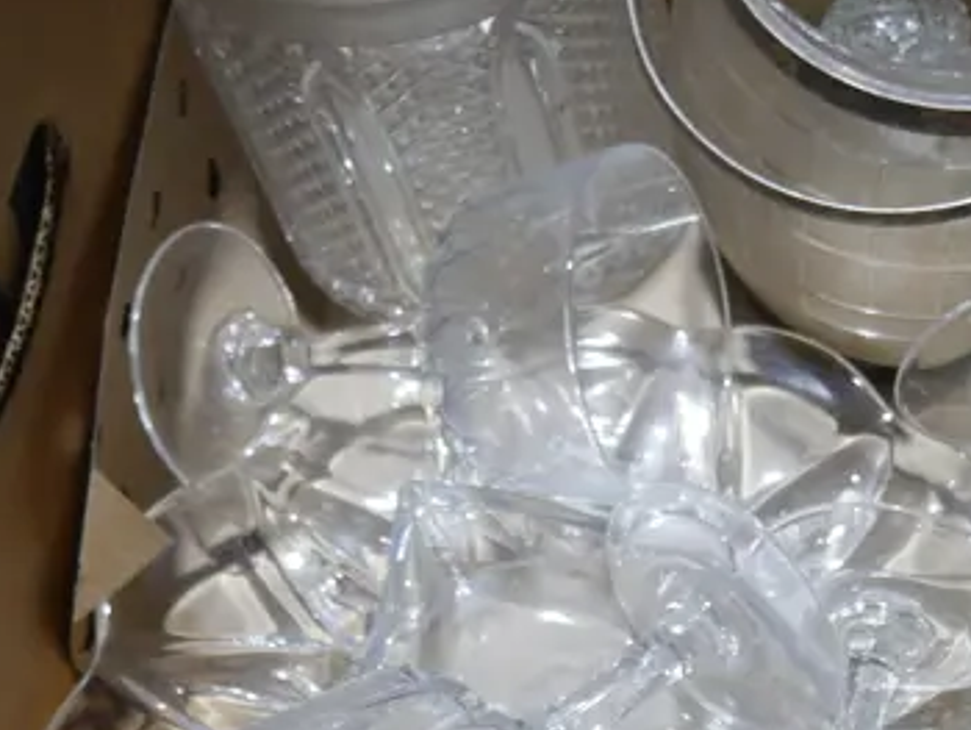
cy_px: 459
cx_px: 1110
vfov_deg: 18.0
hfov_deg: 22.3
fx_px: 2302
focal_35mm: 82
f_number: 3.5
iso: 200
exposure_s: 1/80
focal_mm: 14
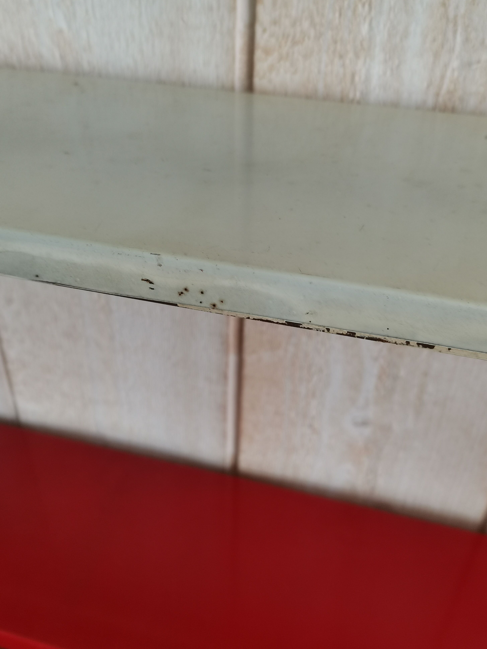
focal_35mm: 32
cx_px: 240
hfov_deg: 44.2
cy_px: 325
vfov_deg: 56.8
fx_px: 600
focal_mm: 4.75
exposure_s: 1/100
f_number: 1.8
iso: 100
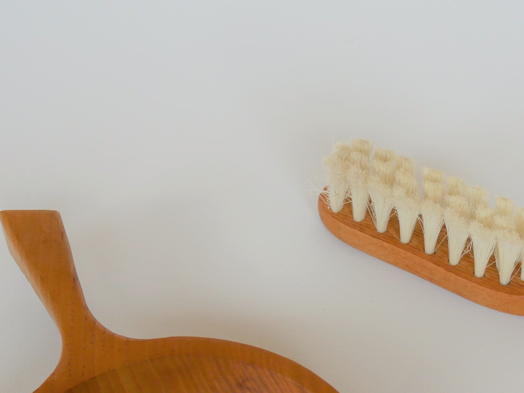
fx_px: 1287
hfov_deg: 23.0
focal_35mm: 85
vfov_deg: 17.2
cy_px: 313
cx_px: 319
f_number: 2.5
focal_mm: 20
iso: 200
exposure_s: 1/250
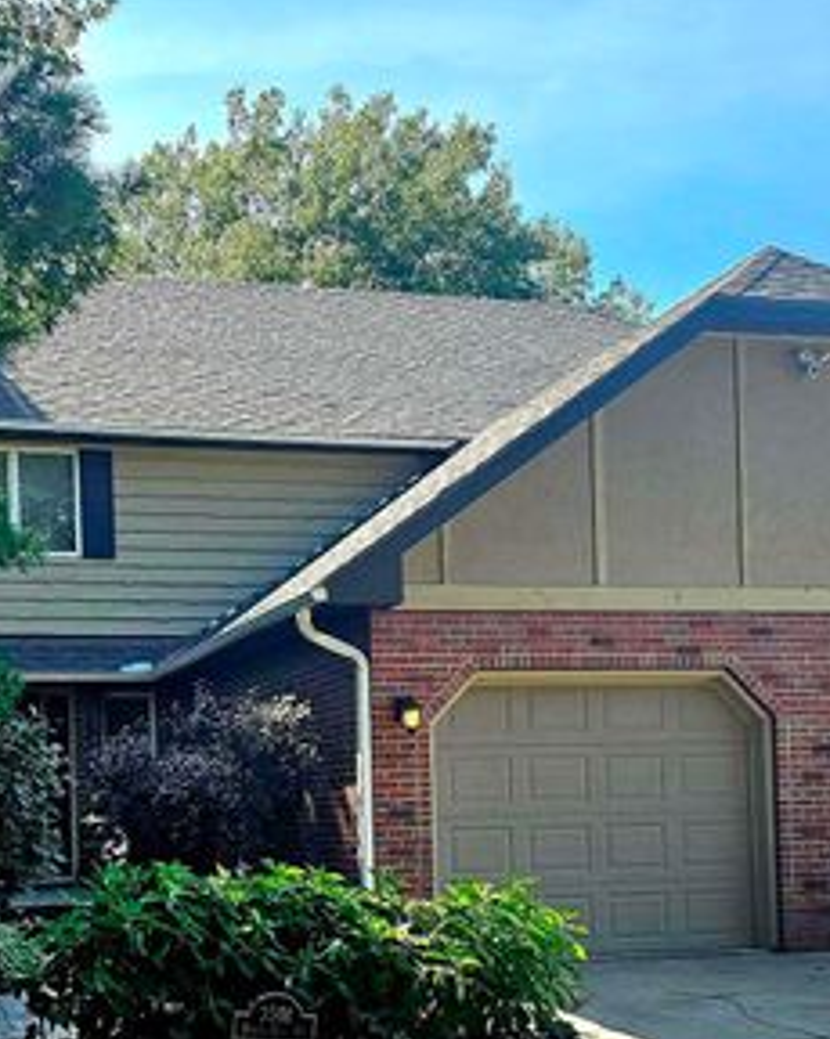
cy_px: 662
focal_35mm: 52
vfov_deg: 35.8
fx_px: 1598
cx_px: 408
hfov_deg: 29.1
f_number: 1.7
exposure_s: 1/455
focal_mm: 6.3
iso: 20
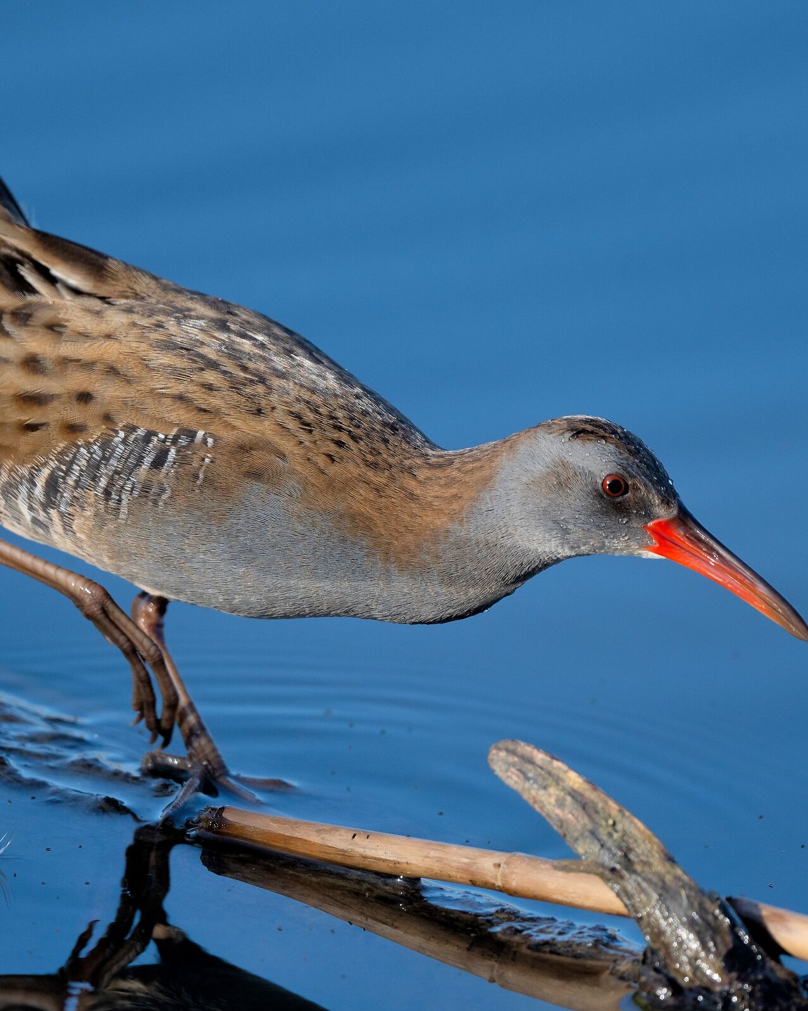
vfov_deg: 1.8
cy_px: 506
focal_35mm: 1058
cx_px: 415
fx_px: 31635
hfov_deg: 1.5
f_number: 5.6
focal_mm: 500
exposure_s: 1/1250
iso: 220
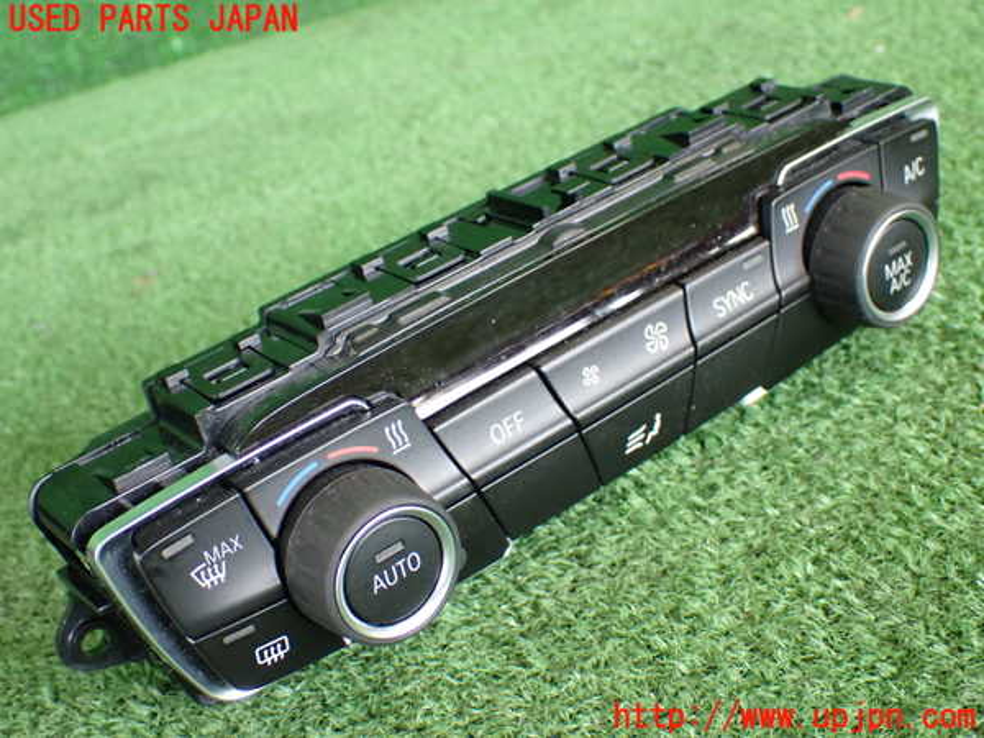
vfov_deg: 29.1
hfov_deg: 38.2
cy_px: 369
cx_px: 492
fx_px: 1421
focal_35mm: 50
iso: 800
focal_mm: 9.01
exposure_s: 1/60
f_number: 3.2
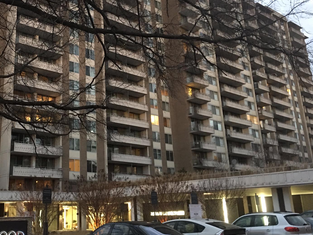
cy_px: 91
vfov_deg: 33.5
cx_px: 90
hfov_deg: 42.9
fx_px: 389
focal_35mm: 43
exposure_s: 1/4
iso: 64
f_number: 2.2
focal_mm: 4.15
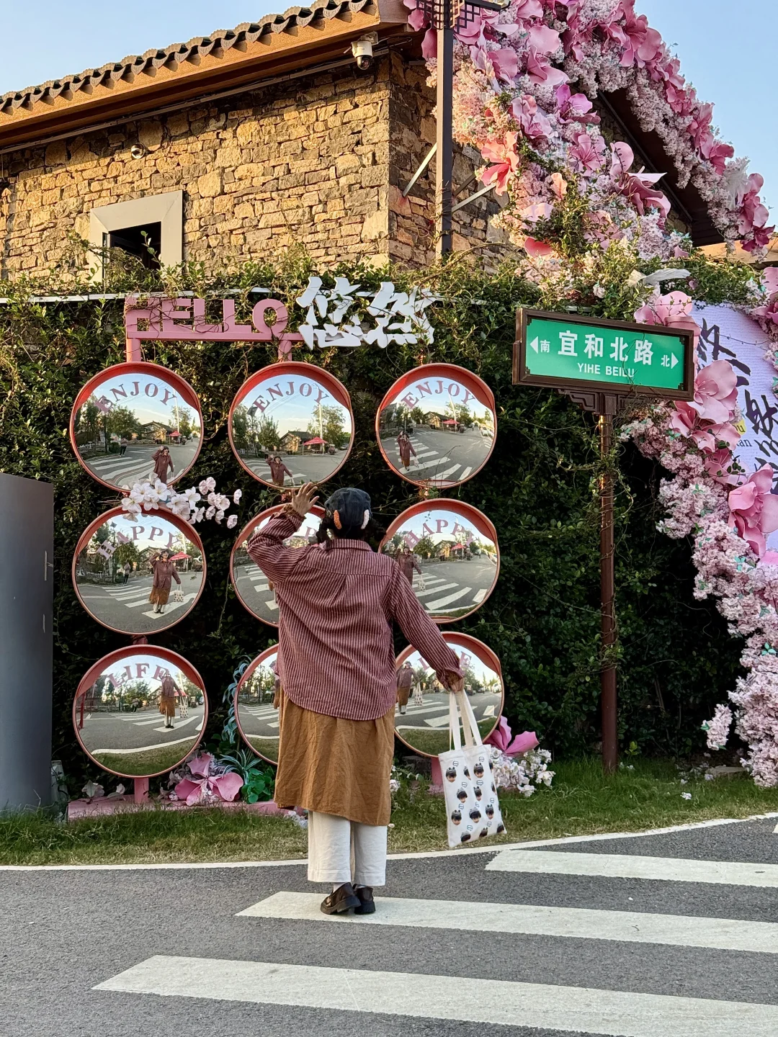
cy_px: 518
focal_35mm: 48
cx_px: 389
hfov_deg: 30.3
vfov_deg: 39.7
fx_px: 1438
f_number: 1.78
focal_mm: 6.76
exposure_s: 1/496
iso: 80
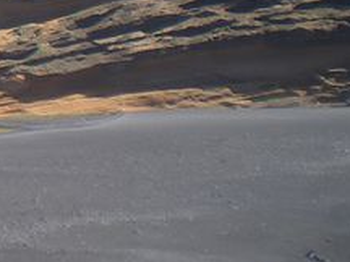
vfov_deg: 8.6
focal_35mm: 171
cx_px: -420
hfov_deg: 10.4
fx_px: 1729
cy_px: -23
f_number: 4.6
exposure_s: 1/250
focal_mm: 6.3
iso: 50
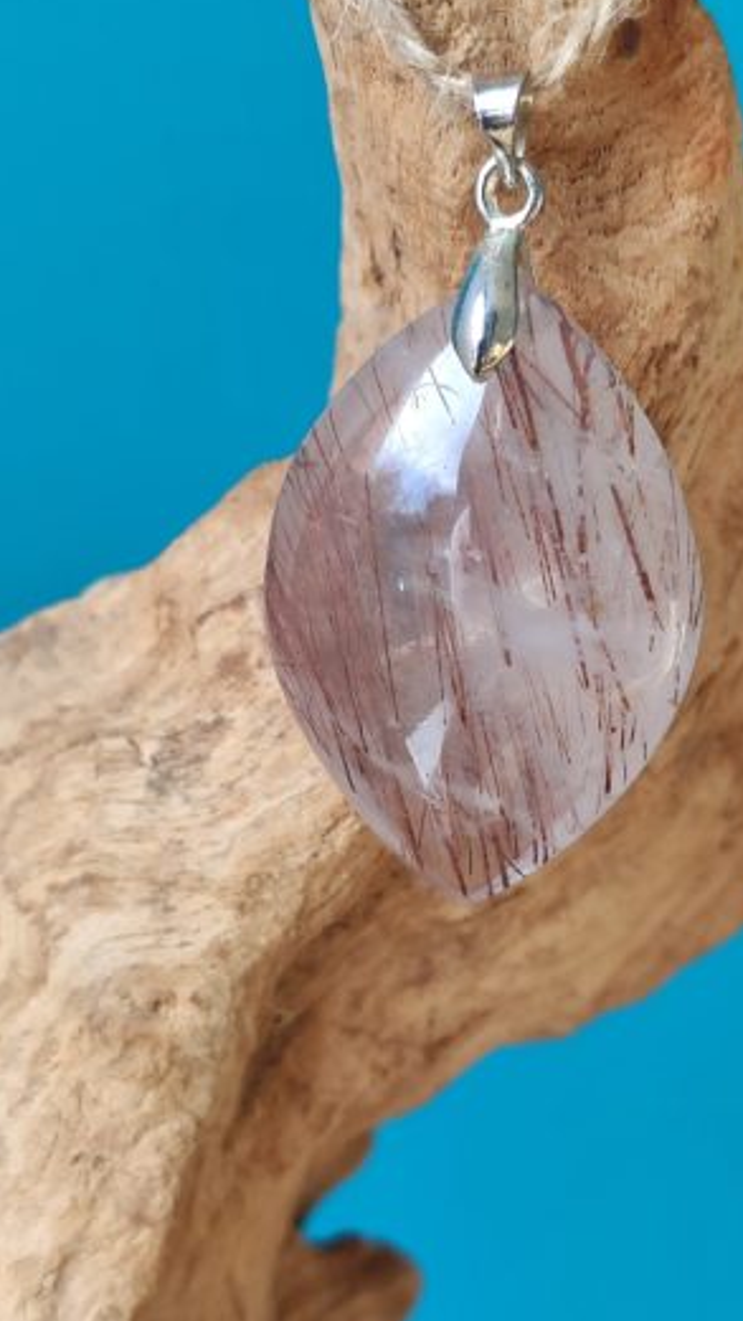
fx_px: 1016
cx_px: 423
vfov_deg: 66.1
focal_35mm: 29
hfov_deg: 40.1
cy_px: 658
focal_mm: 4.77
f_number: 1.75
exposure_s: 1/100
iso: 153
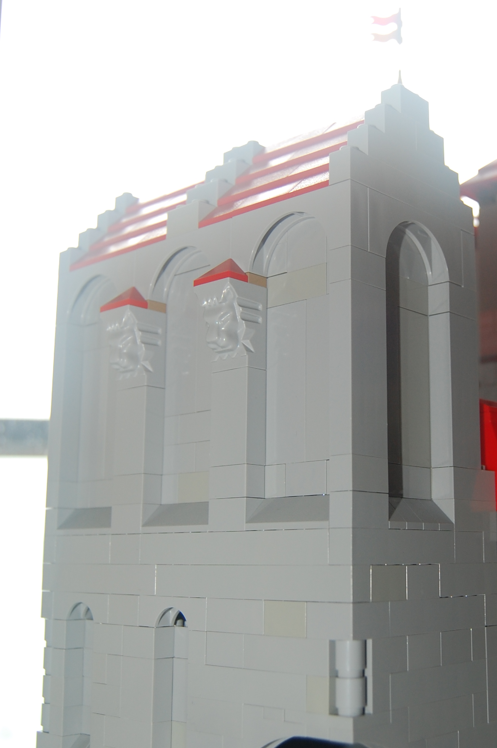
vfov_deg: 42.8
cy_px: 379
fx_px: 955
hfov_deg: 28.9
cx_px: 356
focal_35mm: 46
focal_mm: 20
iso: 250
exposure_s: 1/60
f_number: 3.8
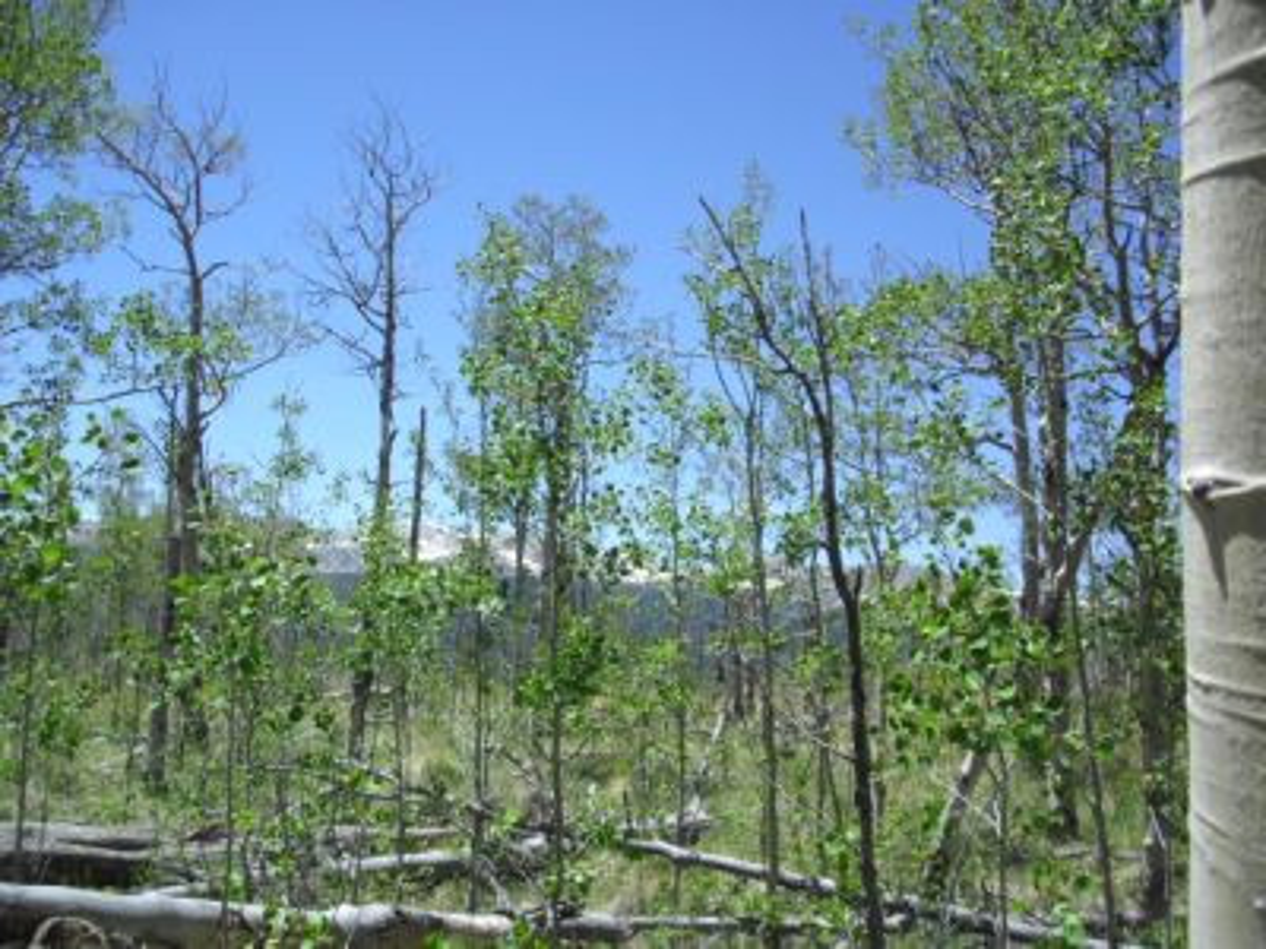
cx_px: 633
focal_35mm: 38
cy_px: 474
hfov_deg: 49.0
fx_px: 1390
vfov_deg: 37.7
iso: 100
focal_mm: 6.2
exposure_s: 1/160
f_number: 8
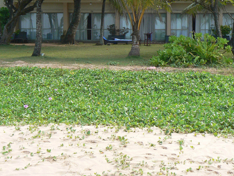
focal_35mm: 79
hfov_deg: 24.7
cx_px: 143
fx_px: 534
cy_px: 35
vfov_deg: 18.5
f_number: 5.6
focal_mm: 7.8
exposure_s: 1/160
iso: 80
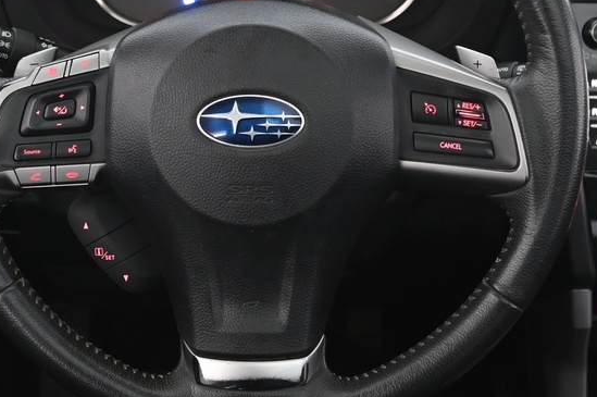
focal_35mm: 71
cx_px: 242
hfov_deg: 28.4
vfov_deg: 19.1
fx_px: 1176
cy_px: 160
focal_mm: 24
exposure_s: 1/15
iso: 2000
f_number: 4
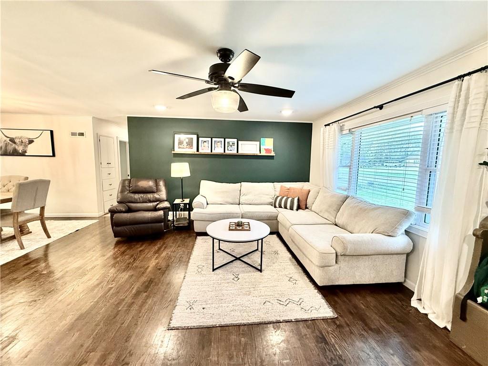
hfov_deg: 102.1
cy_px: 183
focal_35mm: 14
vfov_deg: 85.7
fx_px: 197
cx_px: 244
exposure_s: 1/60
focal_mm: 2.22
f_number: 2.2
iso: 320
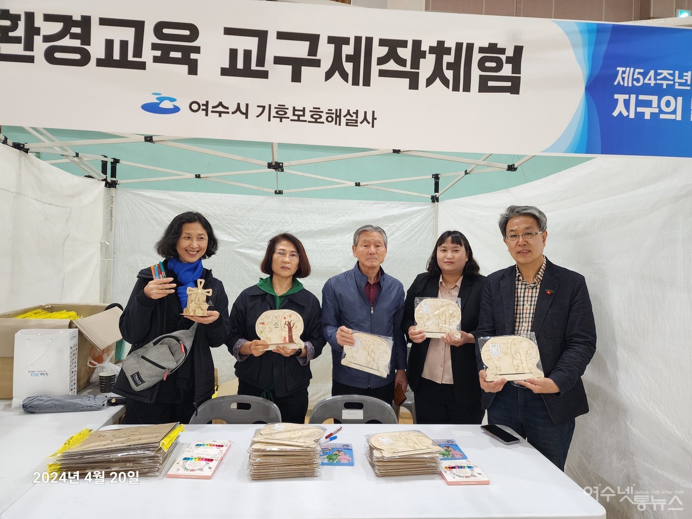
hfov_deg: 73.9
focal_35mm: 23
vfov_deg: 58.9
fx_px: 460
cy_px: 260
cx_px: 346
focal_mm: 6.4
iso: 320
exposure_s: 1/120
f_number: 1.8
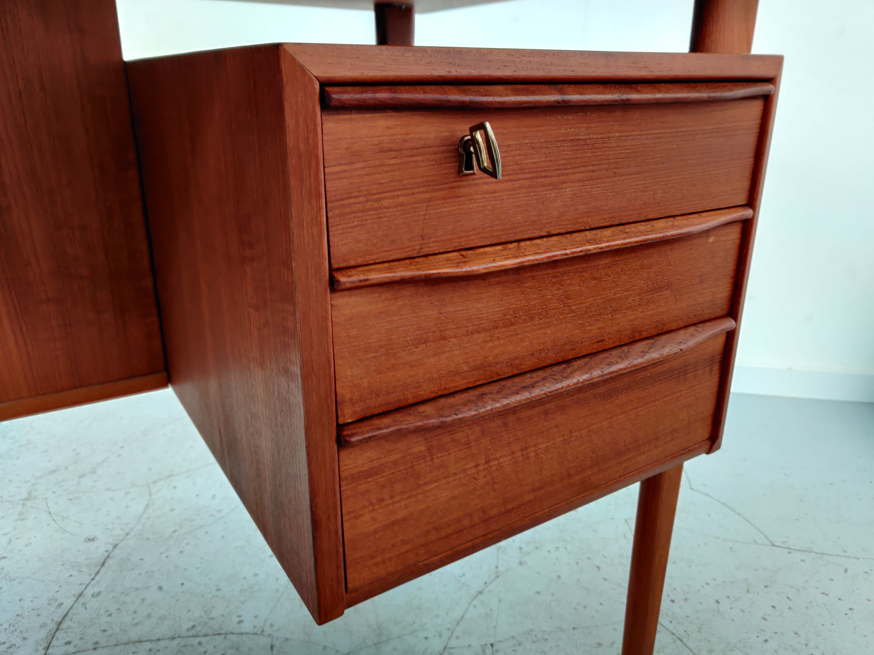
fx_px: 682
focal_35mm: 27
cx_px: 437
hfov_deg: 65.3
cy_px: 328
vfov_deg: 51.4
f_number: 1.65
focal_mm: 4.75
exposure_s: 1/50
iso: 400
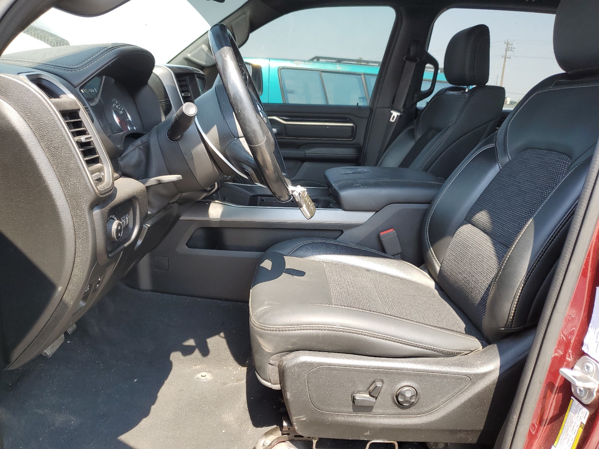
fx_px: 450
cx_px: 300
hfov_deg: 67.3
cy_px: 224
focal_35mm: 26
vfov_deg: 53.1
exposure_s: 1/357
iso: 50
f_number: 1.5
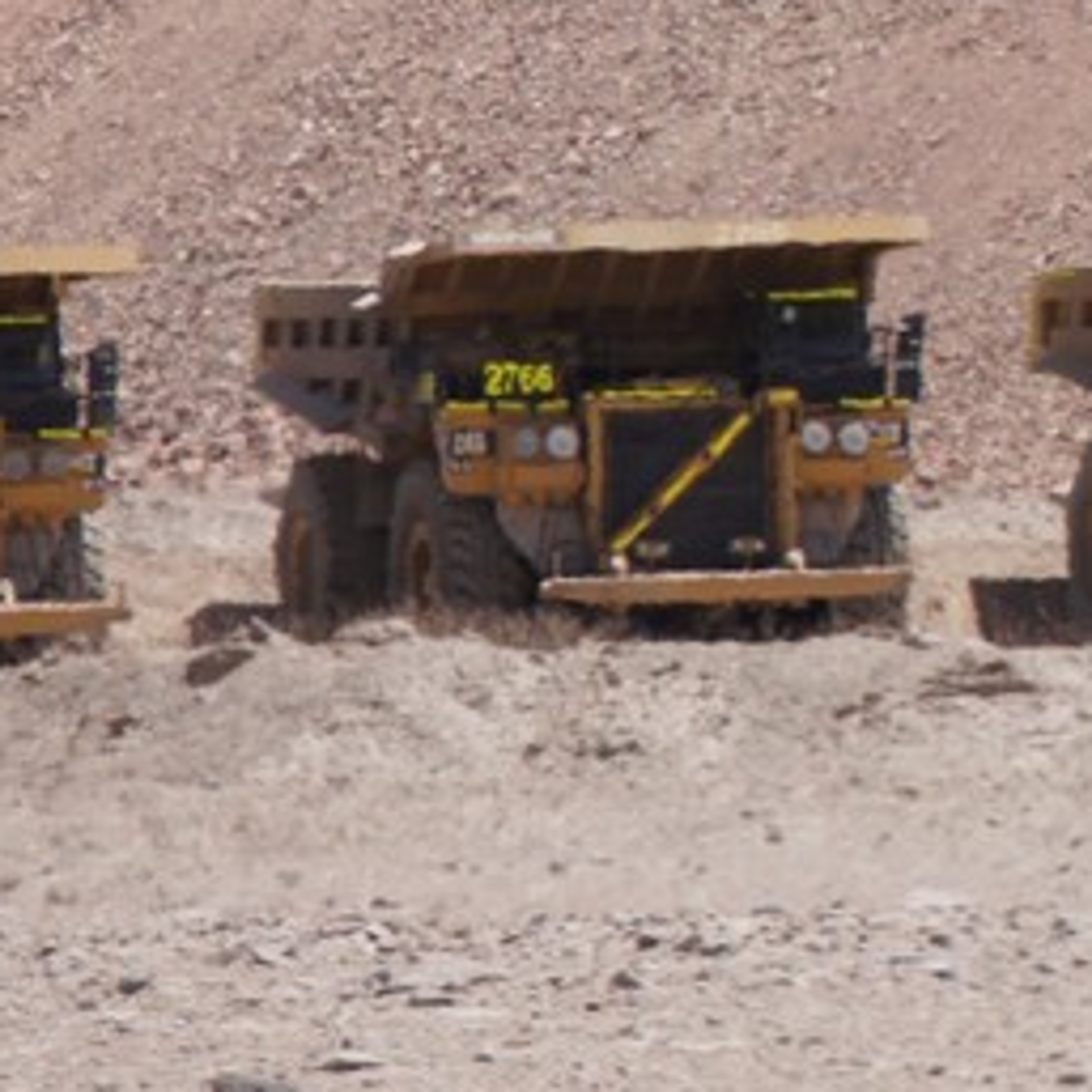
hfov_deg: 1.6
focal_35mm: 1126
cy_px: -140
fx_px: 40187
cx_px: 2218
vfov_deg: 1.6
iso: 200
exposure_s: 1/640
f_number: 8
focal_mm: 210
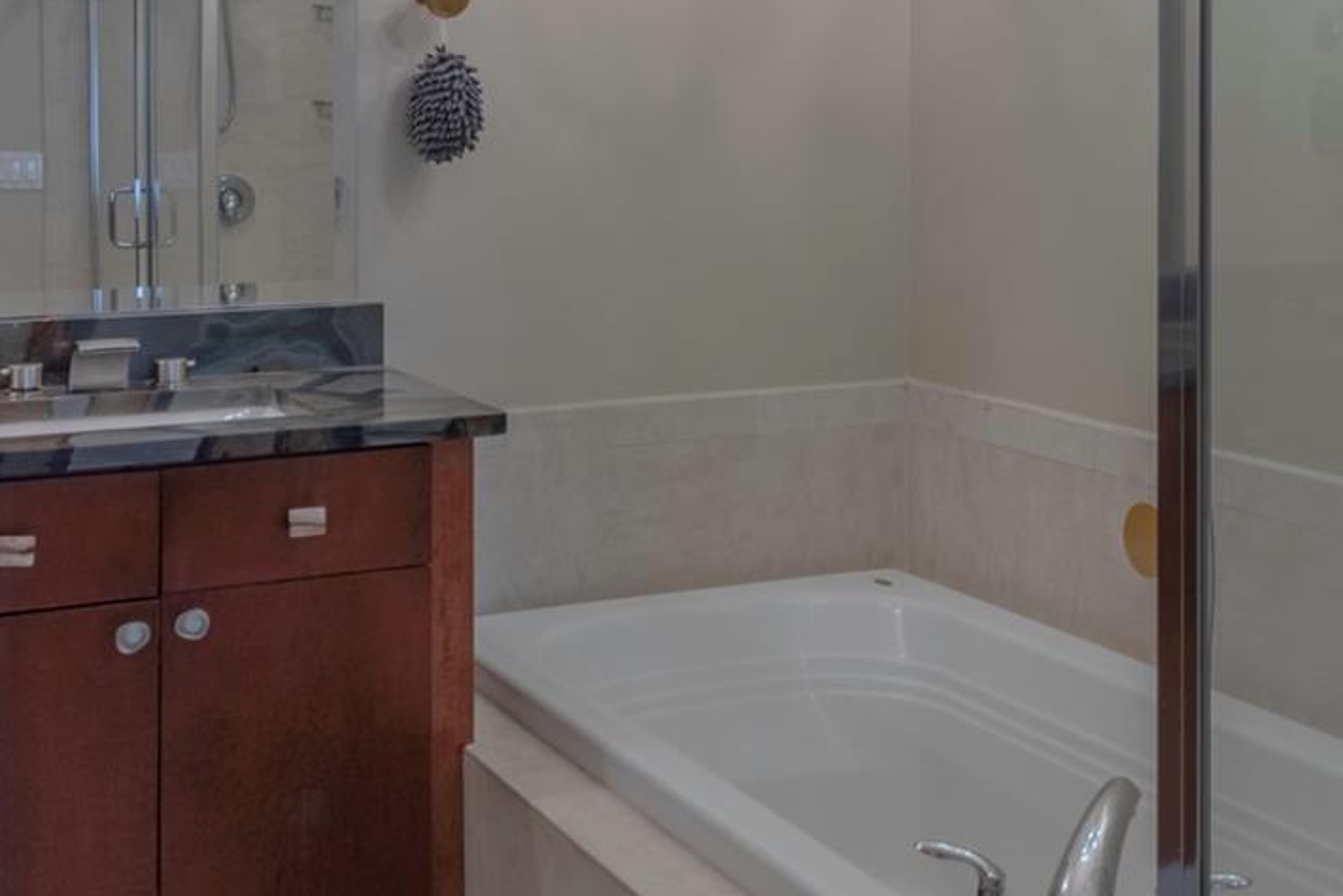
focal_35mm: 54
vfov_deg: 24.7
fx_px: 2014
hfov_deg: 36.7
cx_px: 799
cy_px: 184
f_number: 10
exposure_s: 1/10
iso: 200
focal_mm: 24
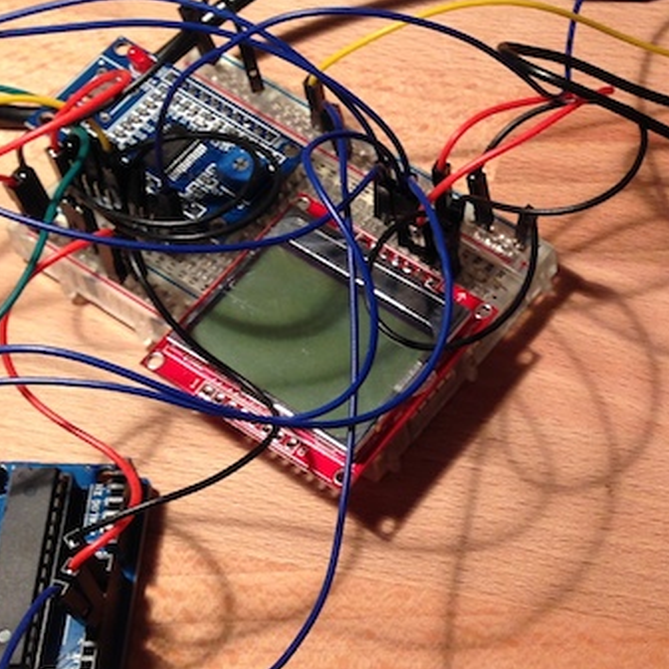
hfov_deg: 18.9
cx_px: 685
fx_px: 1946
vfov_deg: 19.5
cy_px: 416
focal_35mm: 89
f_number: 2.4
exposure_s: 1/20
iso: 64
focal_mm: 4.12
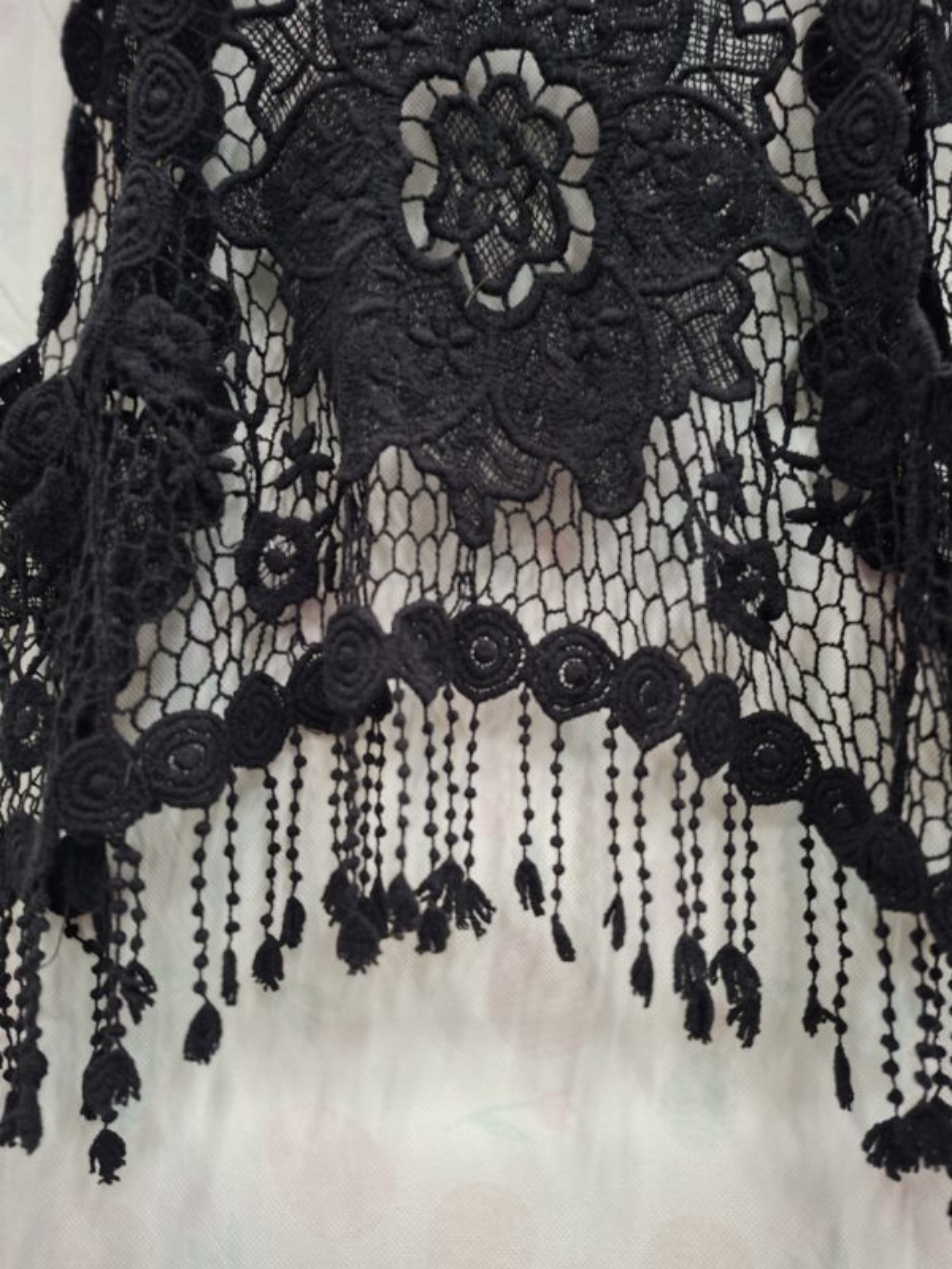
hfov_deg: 58.9
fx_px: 843
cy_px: 634
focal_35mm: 23
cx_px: 476
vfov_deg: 73.9
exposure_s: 1/25
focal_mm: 5.54
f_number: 1.8
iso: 320
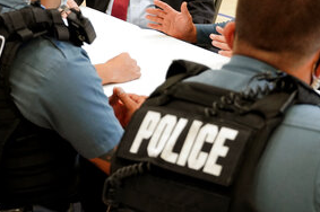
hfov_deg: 16.4
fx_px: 1110
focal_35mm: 125
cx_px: 149
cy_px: 34
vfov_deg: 10.9
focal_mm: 46
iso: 1600
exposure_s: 1/80
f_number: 5
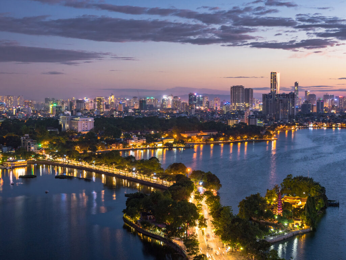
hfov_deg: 38.2
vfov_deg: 29.1
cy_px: 130
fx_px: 500
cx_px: 173
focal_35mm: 50
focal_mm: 25
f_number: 2.8
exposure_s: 1/1.67
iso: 320
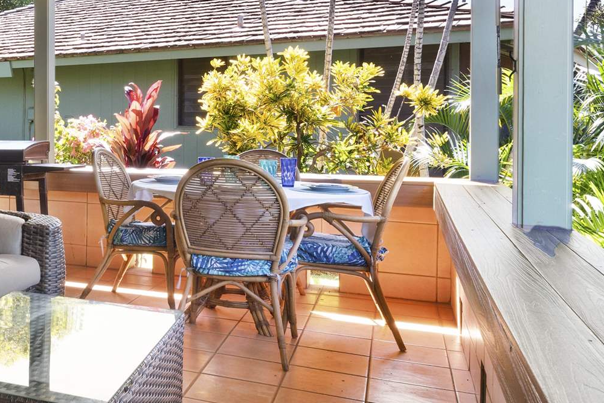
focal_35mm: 43
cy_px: 45
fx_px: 721
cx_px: -12
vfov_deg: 30.0
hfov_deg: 39.5
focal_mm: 14
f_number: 9
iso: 320
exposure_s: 1/2
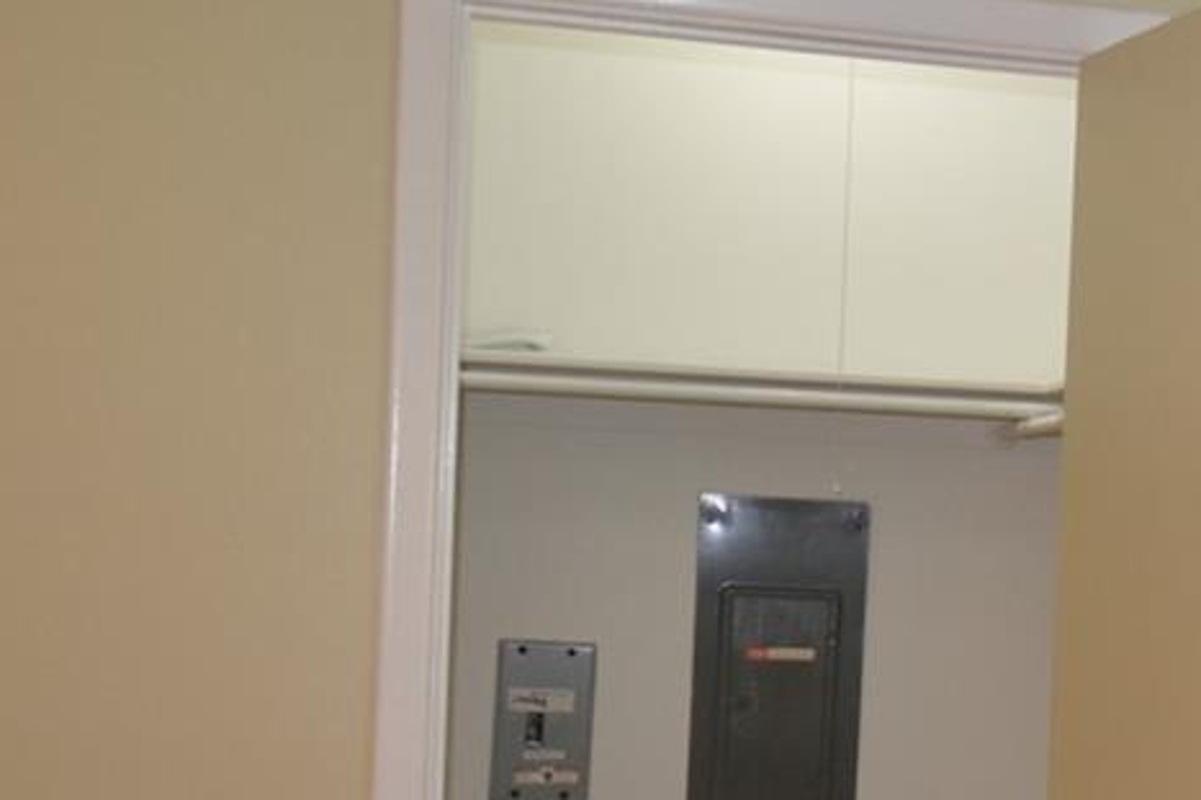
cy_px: 586
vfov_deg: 18.8
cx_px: 1294
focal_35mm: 72
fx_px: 2401
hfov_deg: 26.1
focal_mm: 14
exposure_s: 1/80
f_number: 4
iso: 400
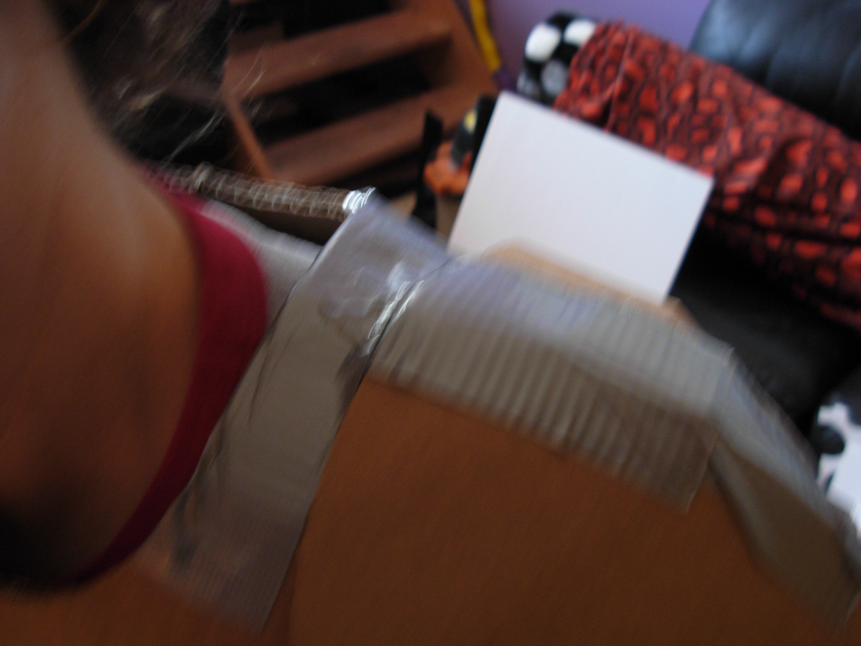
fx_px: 945
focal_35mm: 38
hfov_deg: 49.0
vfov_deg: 37.7
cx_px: 430
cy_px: 323
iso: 154
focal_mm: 6.3
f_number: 2.9
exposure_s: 1/4
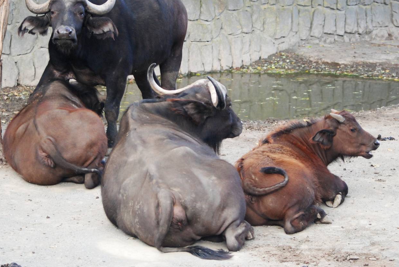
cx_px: 175
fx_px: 1509
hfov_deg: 15.1
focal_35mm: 136
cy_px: 104
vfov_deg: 10.1
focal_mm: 70
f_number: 4.5
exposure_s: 1/320
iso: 1000
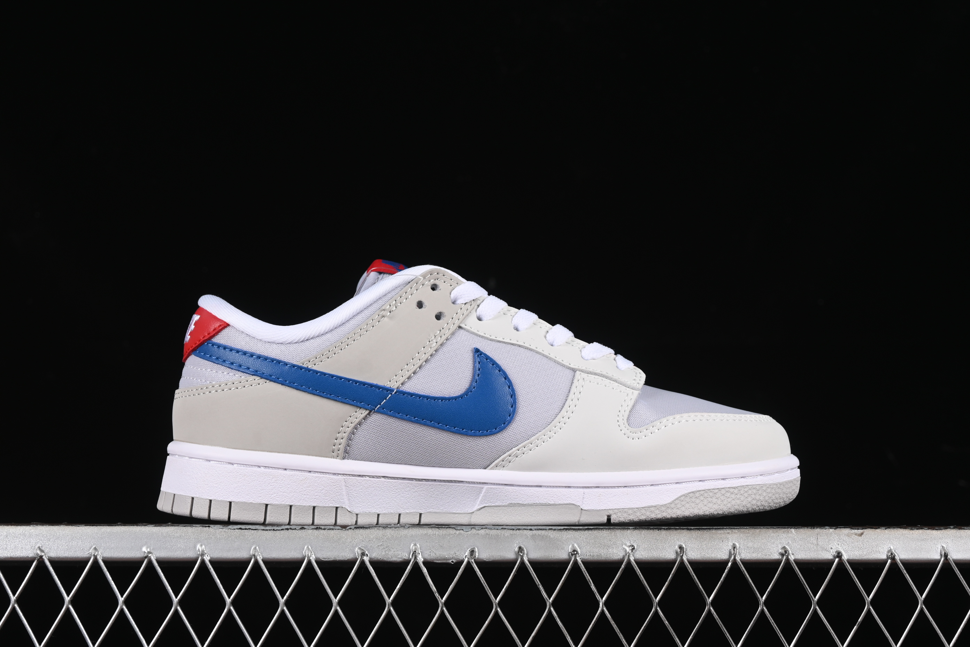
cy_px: 324
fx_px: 2021
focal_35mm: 75
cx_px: 485
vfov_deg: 18.2
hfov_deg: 27.0
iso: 160
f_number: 8
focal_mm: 50
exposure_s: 1/80
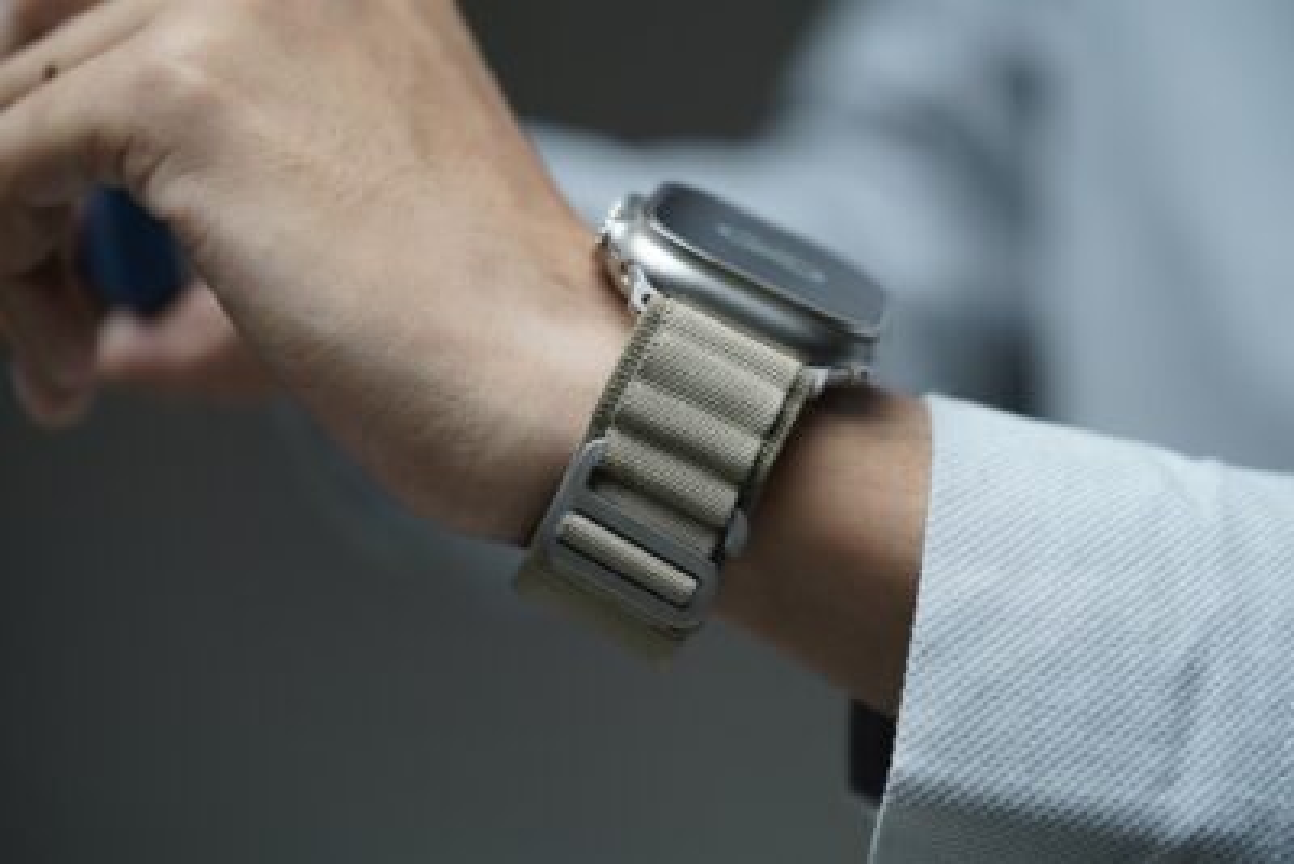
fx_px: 3236
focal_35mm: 90
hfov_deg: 22.6
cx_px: 647
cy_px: 432
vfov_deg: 15.2
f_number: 3.5
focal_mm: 90
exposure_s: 1/90
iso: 1600
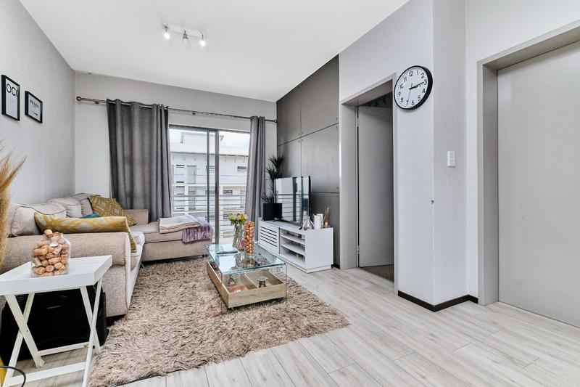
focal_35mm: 15
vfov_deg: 77.3
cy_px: 194
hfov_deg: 100.4
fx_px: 242
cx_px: 290
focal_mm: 10
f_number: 8
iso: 800
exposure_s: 1/200
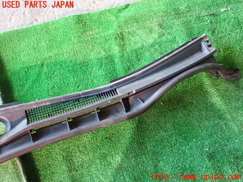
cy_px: 91
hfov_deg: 38.2
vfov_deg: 29.1
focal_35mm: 50
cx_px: 122
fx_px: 351
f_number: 3.2
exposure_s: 1/50
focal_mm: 9.01
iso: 640
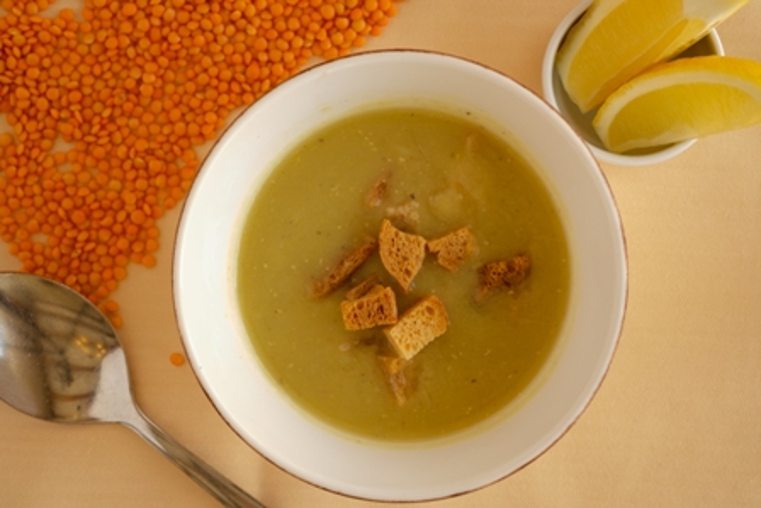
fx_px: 1903
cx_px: 380
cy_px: 254
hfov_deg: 22.6
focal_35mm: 90
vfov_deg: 15.2
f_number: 5.6
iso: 100
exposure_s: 1/20
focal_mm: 60
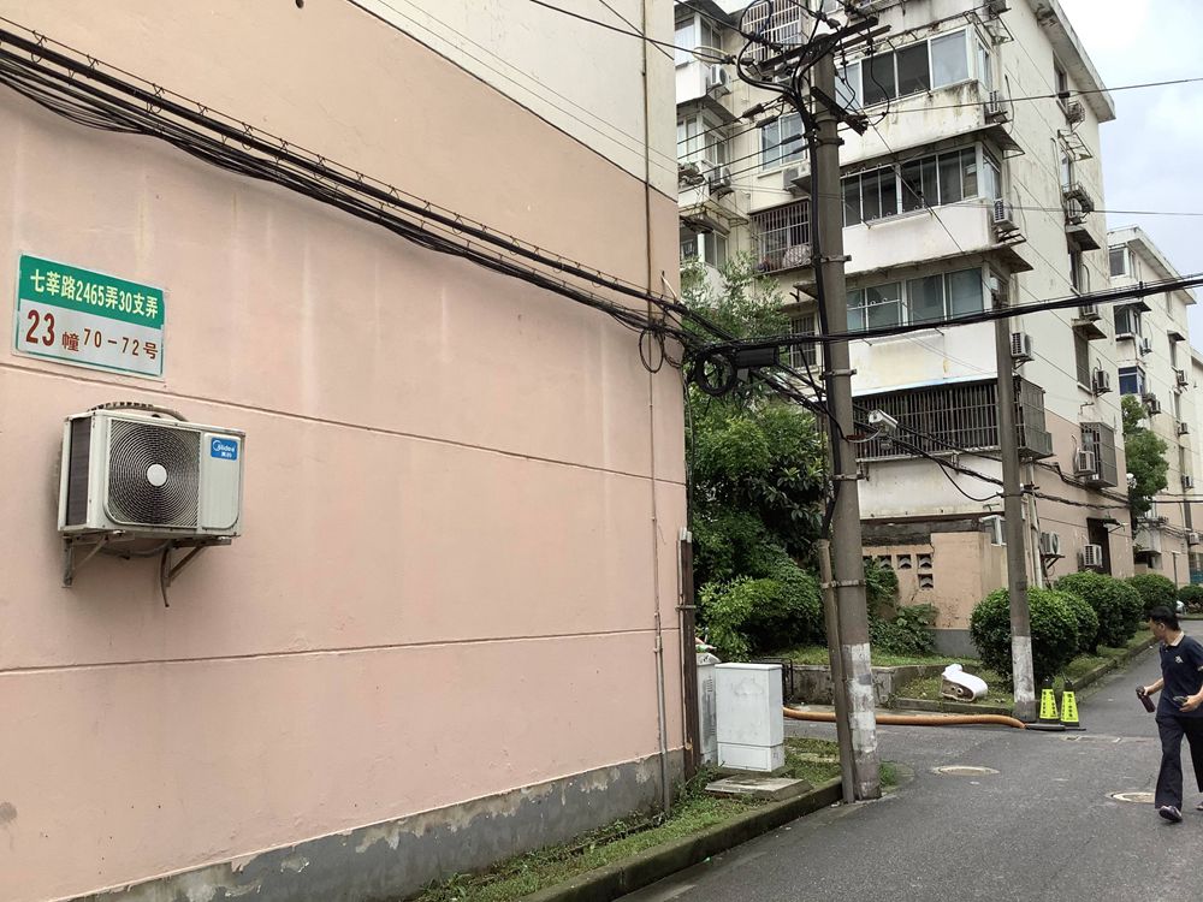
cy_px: 451
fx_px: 1077
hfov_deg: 58.4
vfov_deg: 45.4
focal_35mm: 31
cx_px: 602
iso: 25
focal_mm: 3.3
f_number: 2.4
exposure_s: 1/981
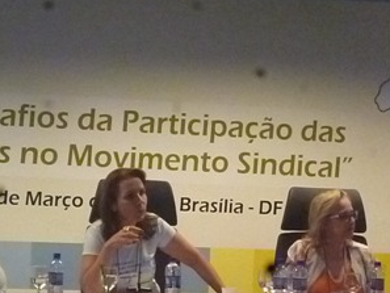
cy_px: 146
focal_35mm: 169
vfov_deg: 8.8
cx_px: 114
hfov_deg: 11.7
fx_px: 1905
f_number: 6.5
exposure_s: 1/60
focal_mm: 20
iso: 3200
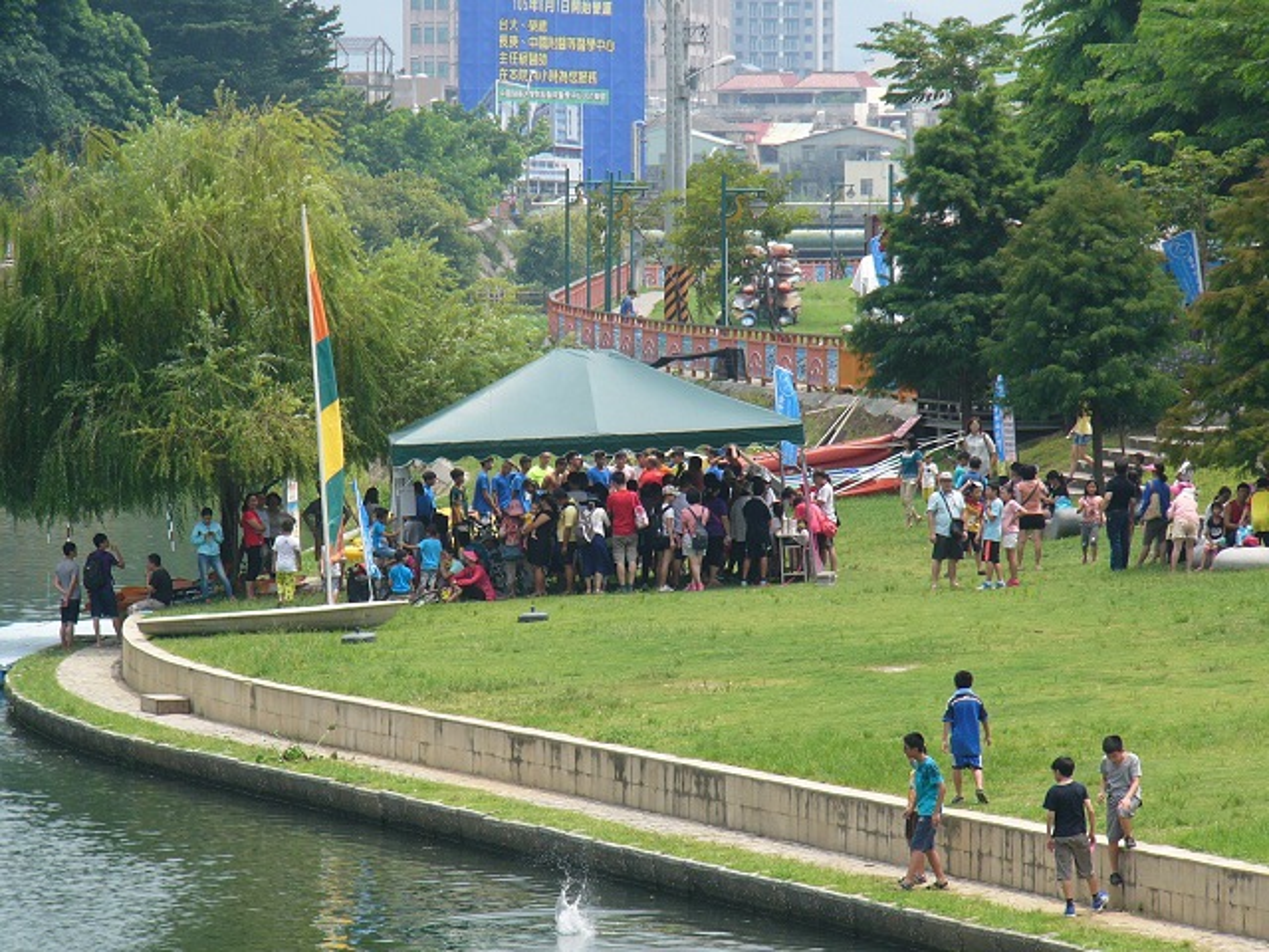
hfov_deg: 8.7
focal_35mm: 228
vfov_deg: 6.5
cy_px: 476
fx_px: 8358
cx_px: 634
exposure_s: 1/400
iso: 50
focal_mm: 37.9
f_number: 4
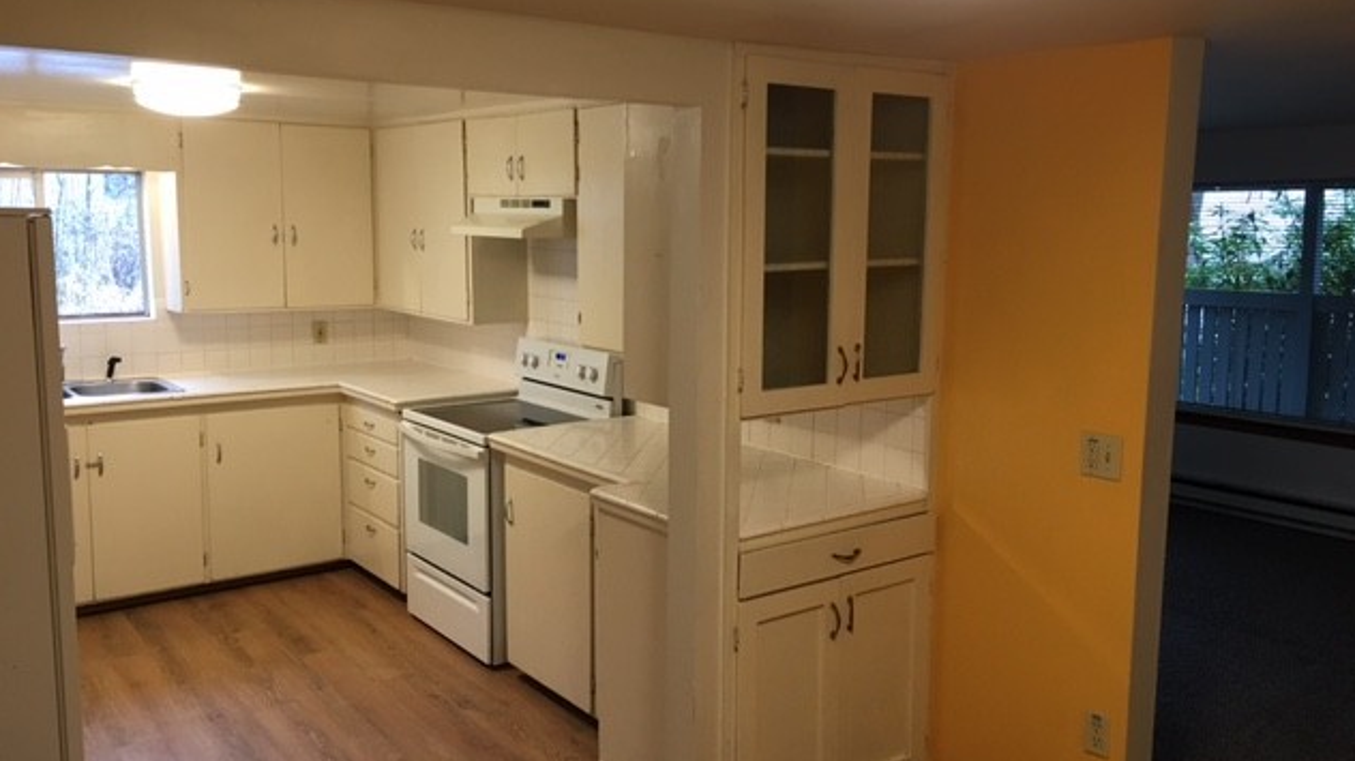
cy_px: 367
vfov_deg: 36.6
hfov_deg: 61.0
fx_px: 1149
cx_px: 682
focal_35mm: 32
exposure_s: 1/30
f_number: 2.2
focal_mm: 4.15
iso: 100
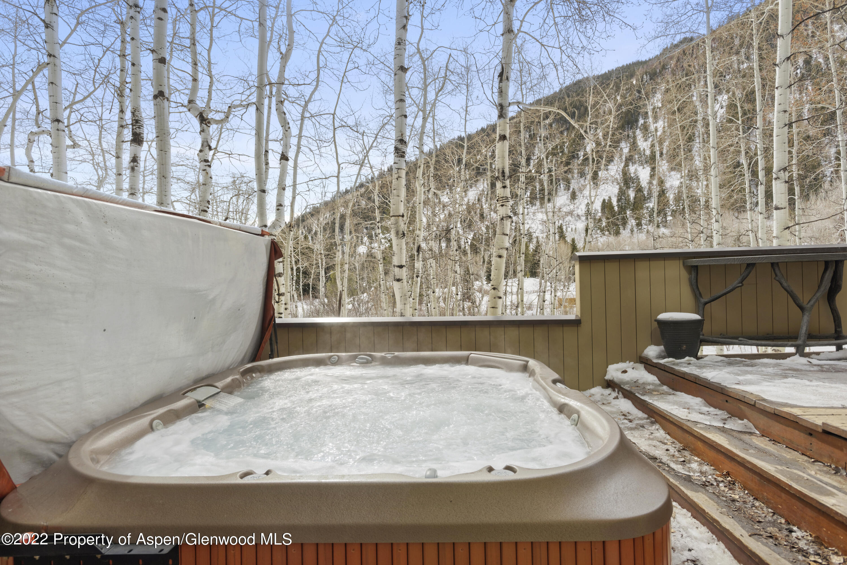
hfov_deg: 86.9
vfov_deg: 64.6
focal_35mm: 19
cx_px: 424
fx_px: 447
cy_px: 282
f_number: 7.1
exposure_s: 1/200
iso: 250
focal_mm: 19
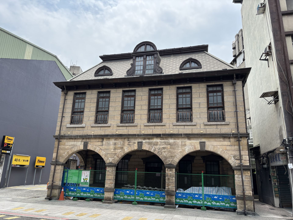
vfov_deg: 53.1
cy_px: 110
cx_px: 146
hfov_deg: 67.3
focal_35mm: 26
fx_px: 220
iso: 50
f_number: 1.6
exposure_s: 1/1949
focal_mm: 5.96
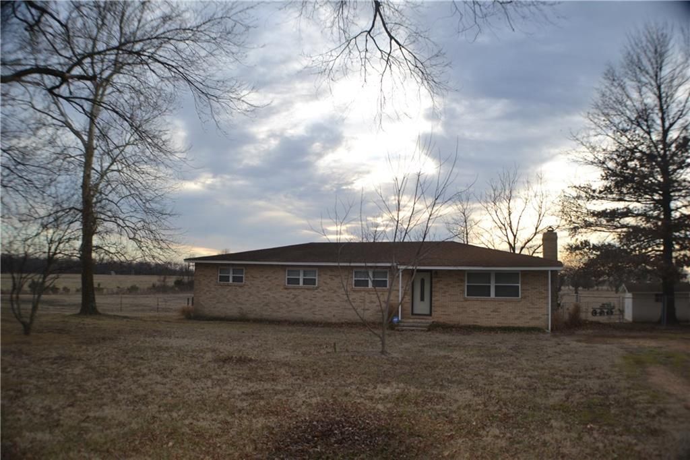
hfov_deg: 61.9
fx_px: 575
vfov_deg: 43.6
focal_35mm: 30
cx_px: 345
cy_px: 230
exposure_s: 1/200
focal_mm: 20
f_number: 4
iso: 100
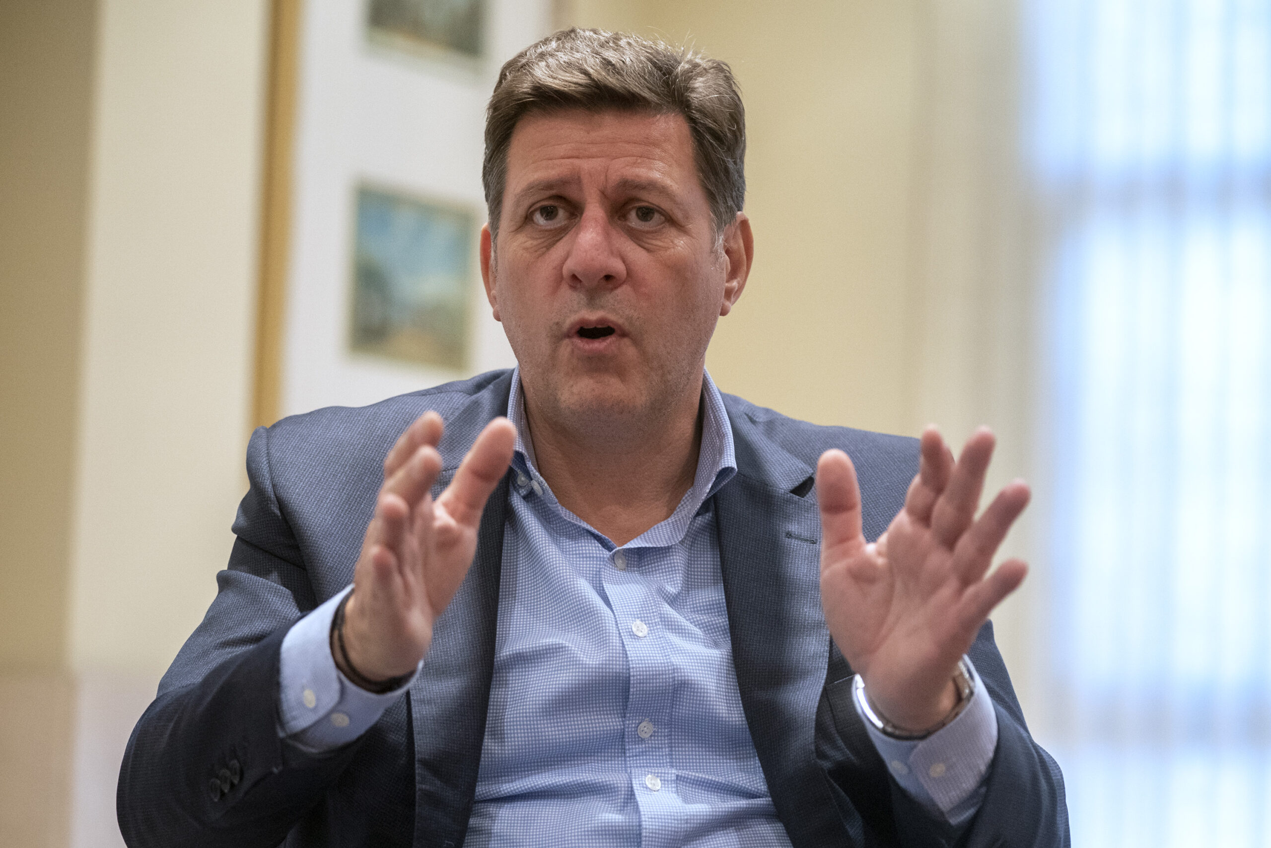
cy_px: 424
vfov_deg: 14.1
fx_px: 3425
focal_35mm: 97
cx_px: 636
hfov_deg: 21.0
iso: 4000
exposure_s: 1/250
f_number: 2.8
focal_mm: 97
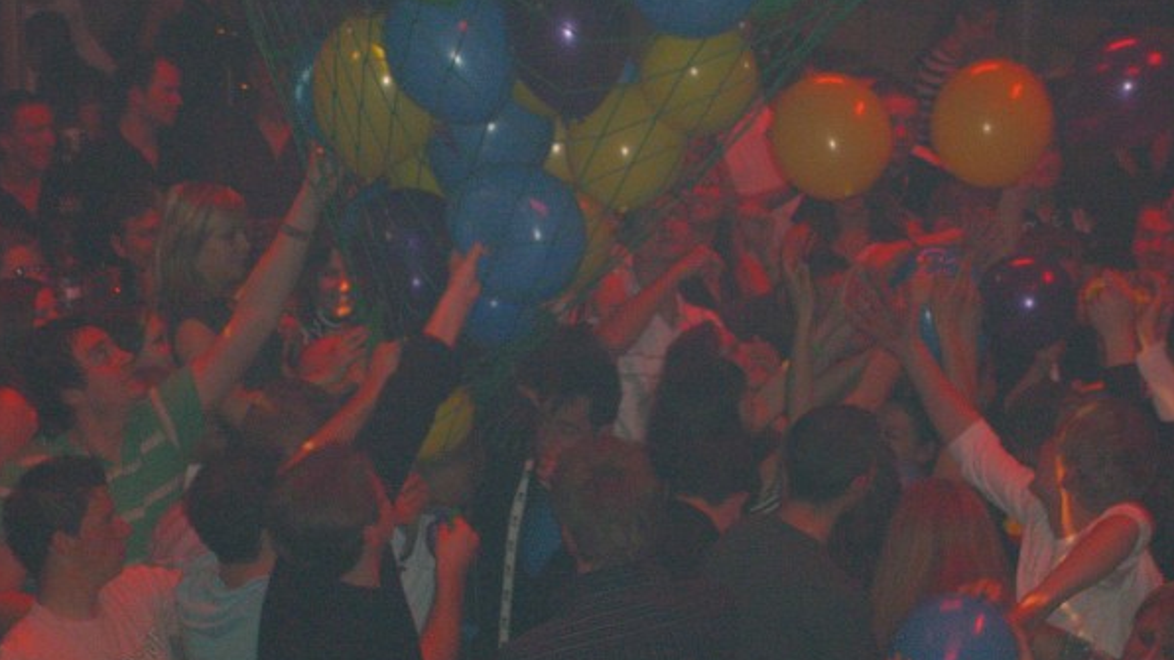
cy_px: 242
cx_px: 585
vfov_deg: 9.7
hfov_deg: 17.2
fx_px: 3891
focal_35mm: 125
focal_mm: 23.7
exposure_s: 1/60
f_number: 5.1
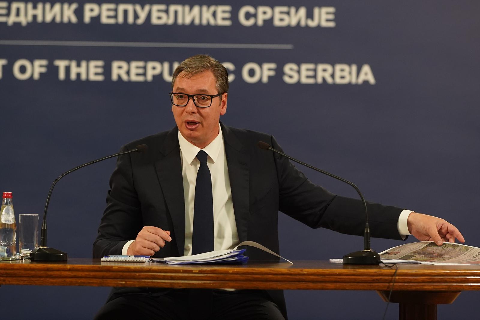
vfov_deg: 6.1
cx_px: 240
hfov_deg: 9.1
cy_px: 160
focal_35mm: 225
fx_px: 3000
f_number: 3.5
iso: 3200
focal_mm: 150
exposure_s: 1/200
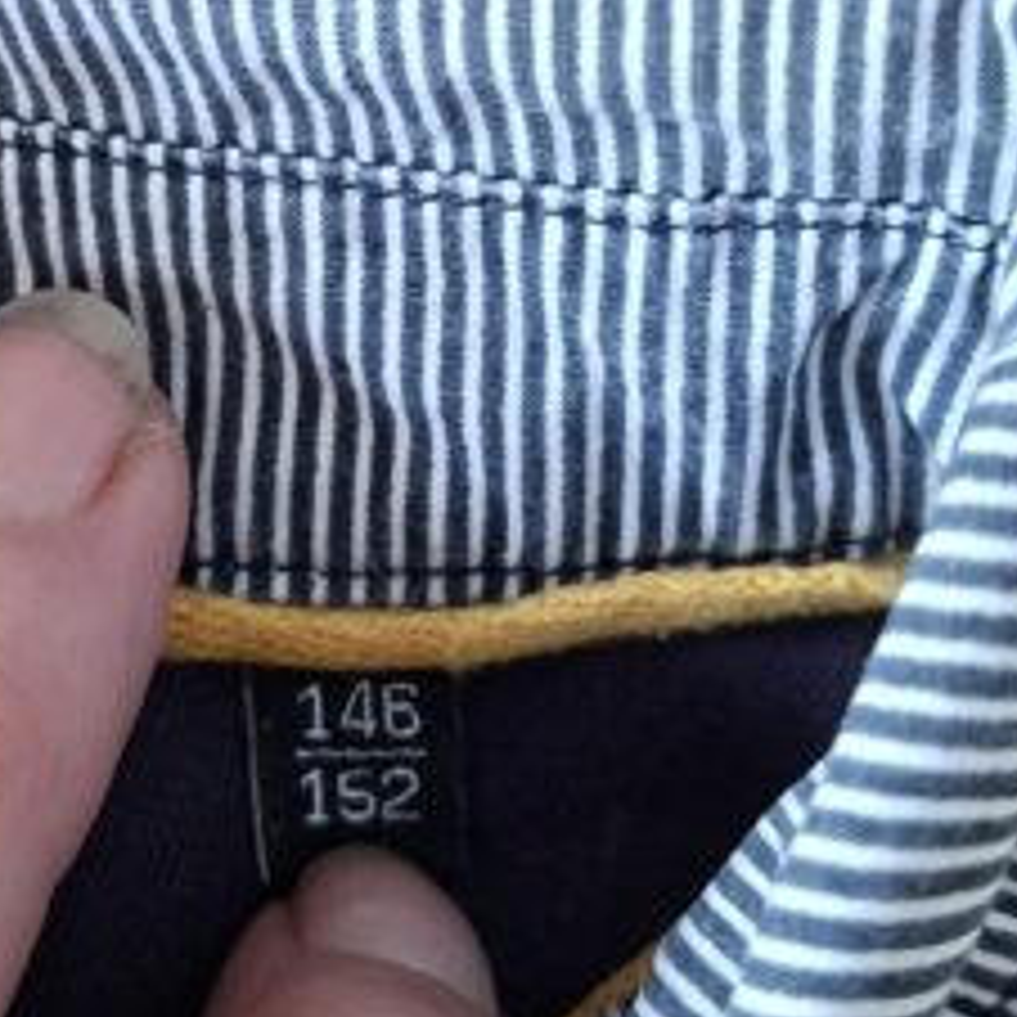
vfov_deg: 23.5
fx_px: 2393
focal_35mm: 72
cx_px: 310
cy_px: 166
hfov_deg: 23.8
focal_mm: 5.54
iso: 320
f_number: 1.8
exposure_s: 1/33
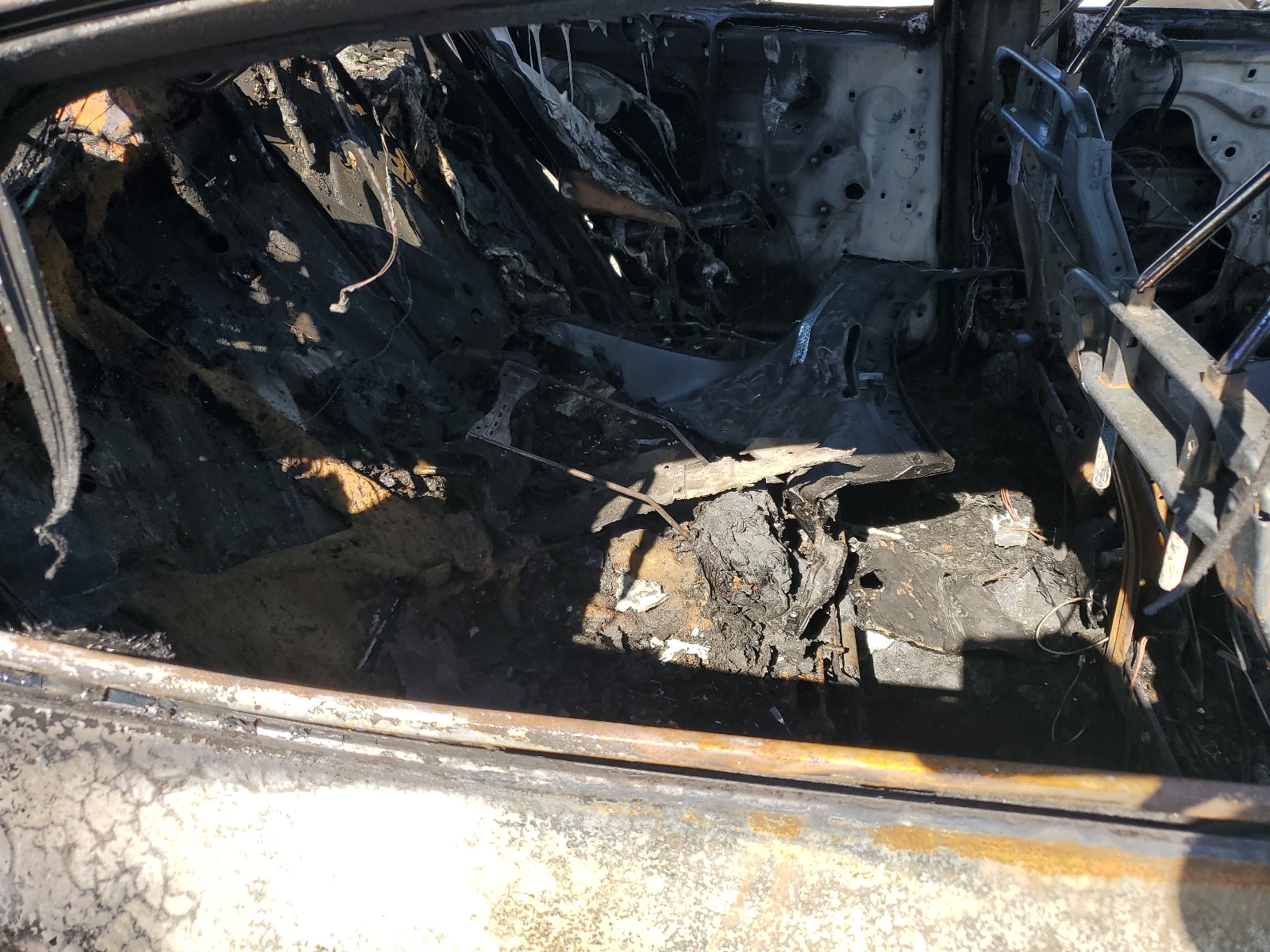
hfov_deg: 67.3
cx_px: 635
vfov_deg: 53.1
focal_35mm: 26
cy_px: 476
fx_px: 954
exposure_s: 1/1250
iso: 50
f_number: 1.5
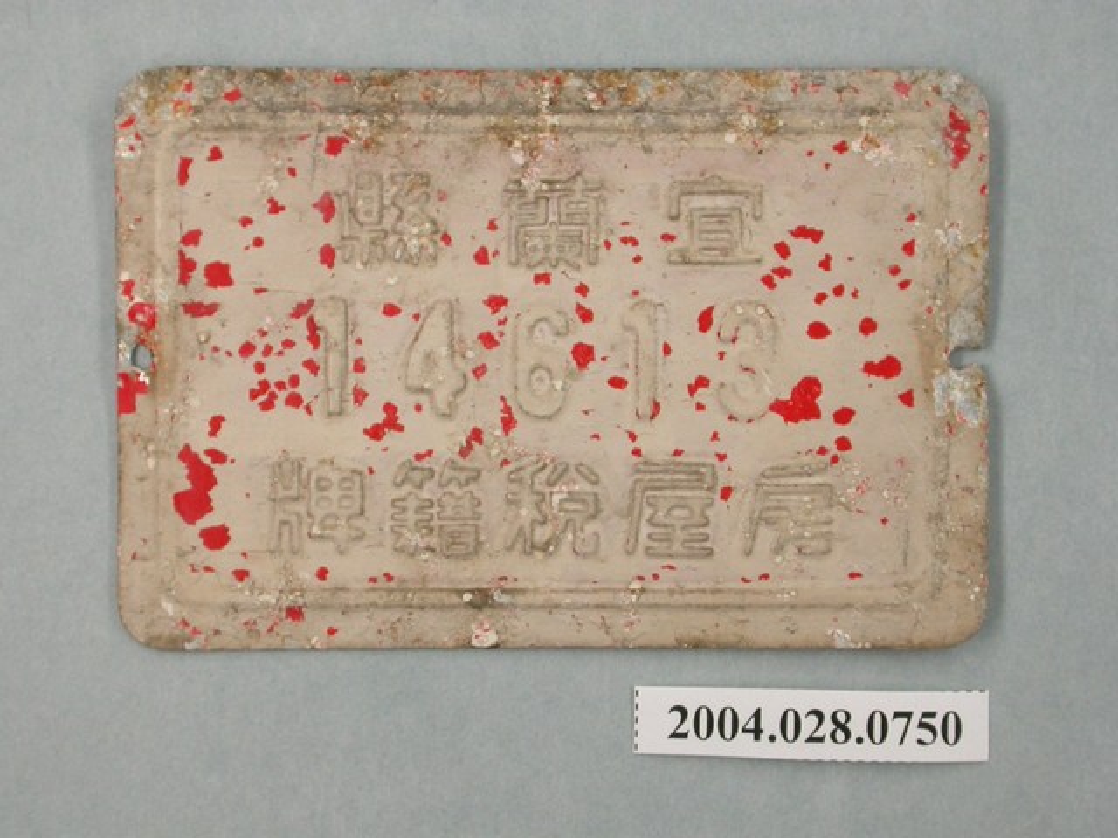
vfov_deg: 14.6
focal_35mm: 101
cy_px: 419
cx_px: 559
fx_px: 3262
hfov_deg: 19.4
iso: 100
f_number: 4.5
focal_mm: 20.9
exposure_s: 1/30
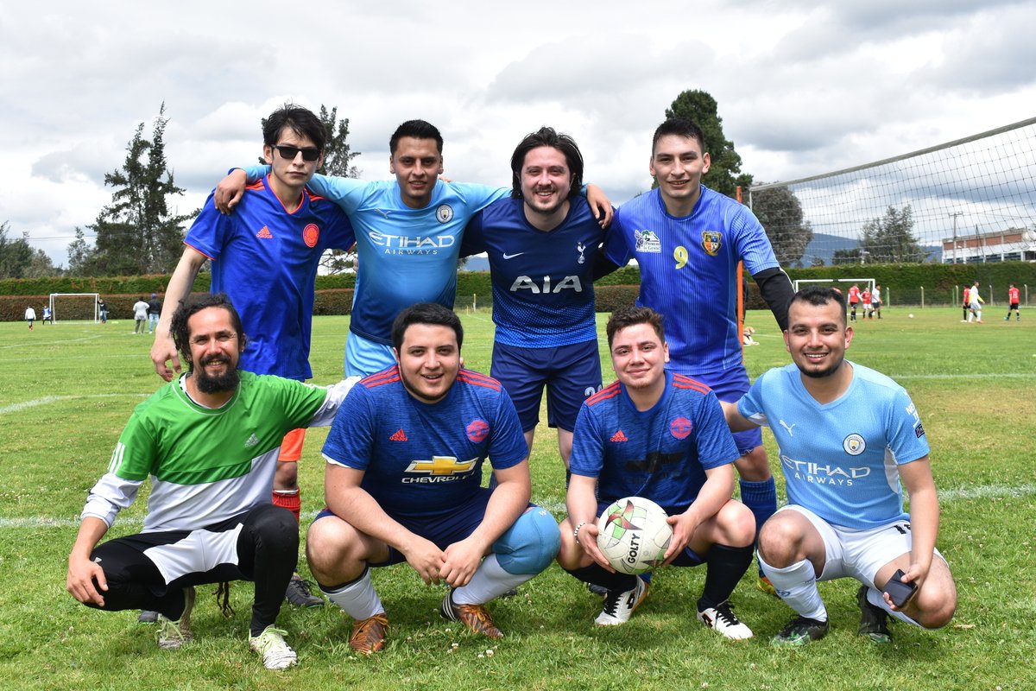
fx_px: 1252
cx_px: 518
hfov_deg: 45.0
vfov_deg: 30.8
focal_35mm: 44
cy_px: 346
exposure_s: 1/500
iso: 200
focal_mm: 29
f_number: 8
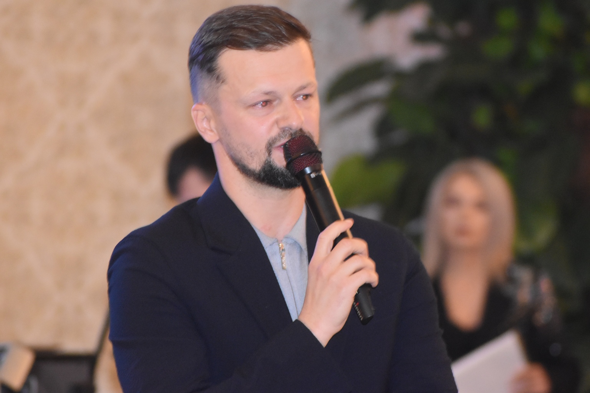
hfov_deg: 7.4
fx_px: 4548
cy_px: 196
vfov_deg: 5.0
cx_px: 295
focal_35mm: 278
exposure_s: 1/60
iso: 3600
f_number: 4.5
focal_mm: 185
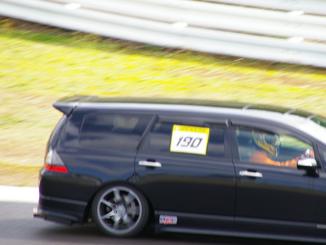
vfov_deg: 2.9
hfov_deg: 3.9
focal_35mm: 513
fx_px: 4834
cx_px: 204
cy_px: 100
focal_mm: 250
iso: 400
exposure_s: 1/250
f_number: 8
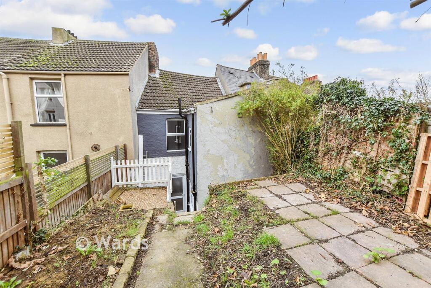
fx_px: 180
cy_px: 144
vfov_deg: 77.3
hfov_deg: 100.4
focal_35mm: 15
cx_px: 216
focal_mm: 10
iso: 160
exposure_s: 1/60
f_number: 6.3
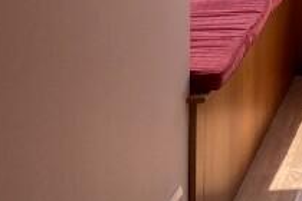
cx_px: 680
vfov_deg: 9.2
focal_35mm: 142
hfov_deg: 12.1
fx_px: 1191
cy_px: -172
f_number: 1.8
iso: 20
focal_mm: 3.99
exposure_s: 1/615
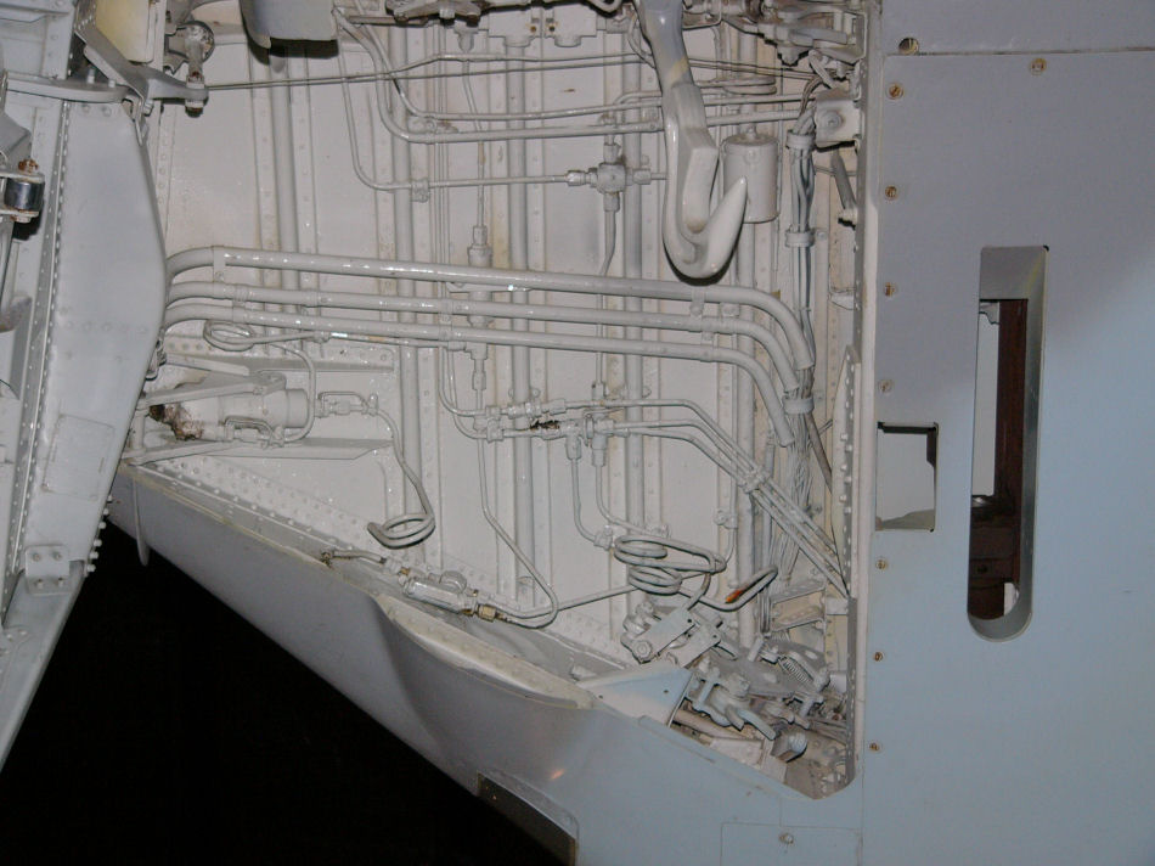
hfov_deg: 22.5
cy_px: 433
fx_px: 2902
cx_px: 578
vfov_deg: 17.0
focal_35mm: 87
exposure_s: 1/60
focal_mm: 14.5
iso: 100
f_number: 2.8
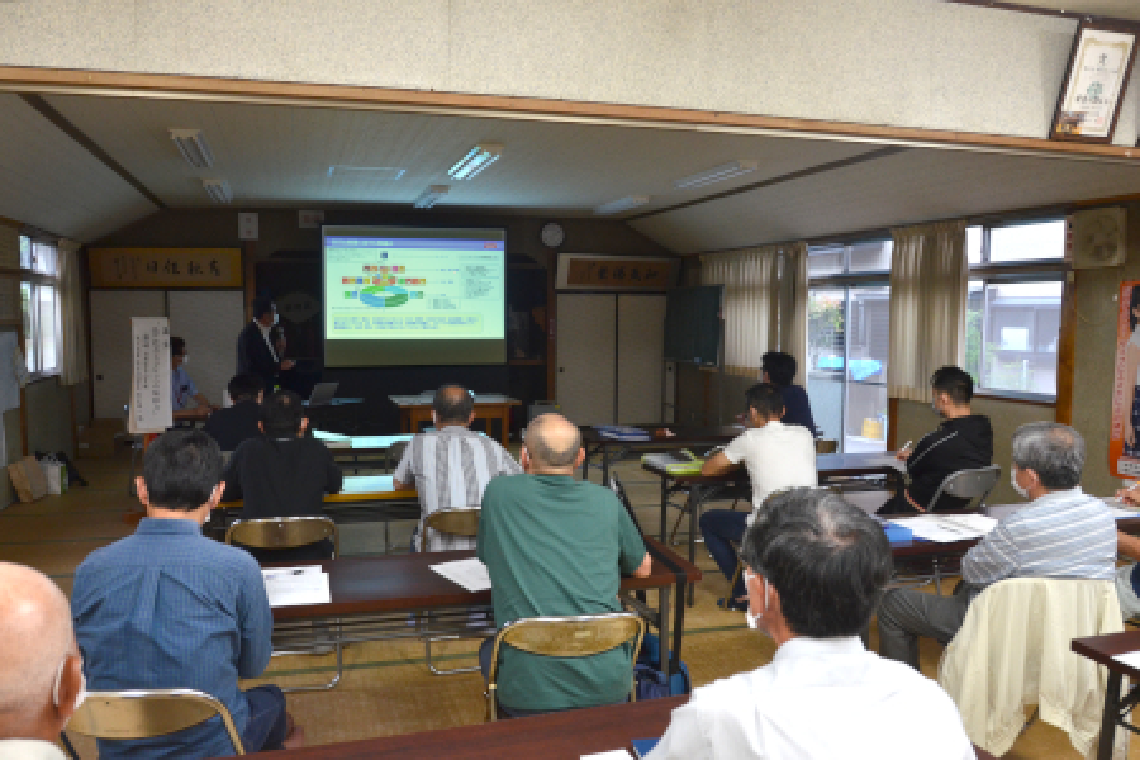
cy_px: 380
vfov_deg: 47.9
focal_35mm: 27
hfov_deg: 67.4
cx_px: 570
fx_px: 855
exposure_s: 1/100
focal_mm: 18
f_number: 5
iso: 800
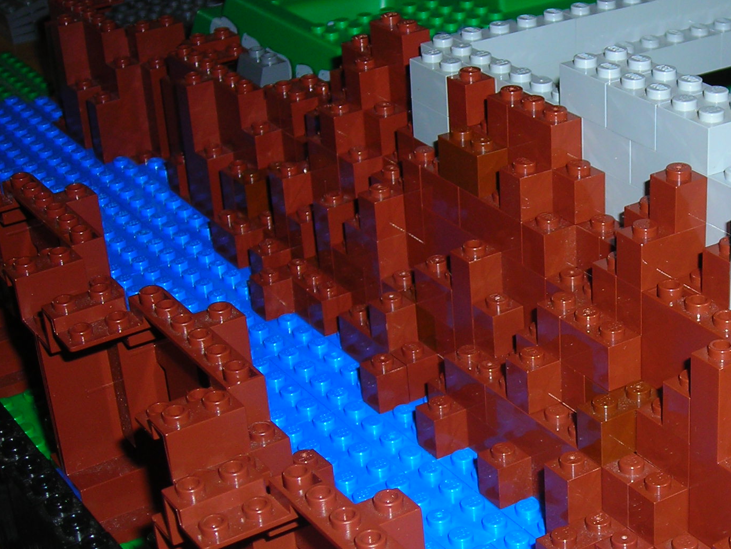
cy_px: 363
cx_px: 641
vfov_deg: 19.1
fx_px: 1626
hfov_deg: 24.7
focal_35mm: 77
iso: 50
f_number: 3.3
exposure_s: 1/60.1
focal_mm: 6.8
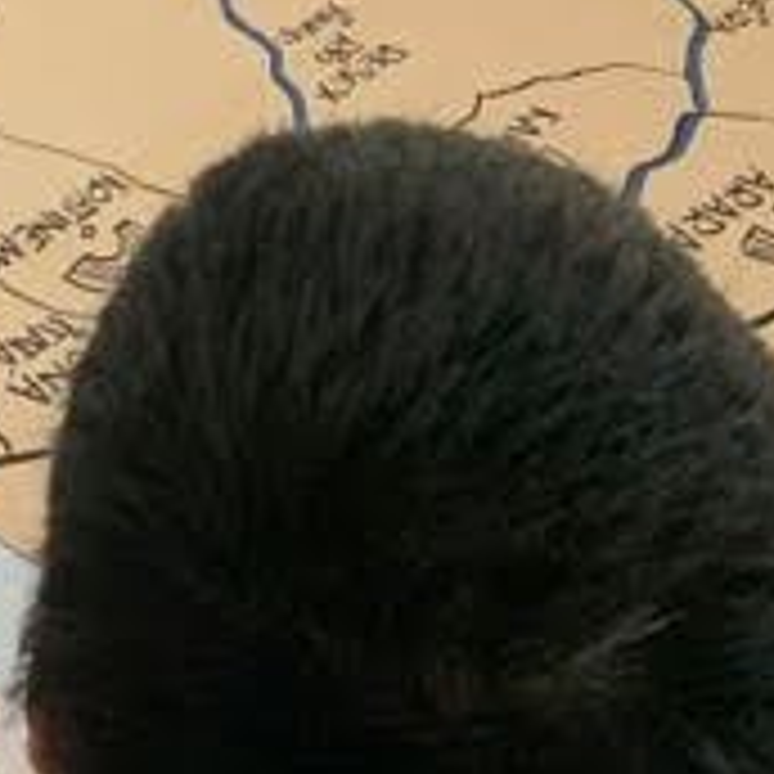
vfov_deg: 14.0
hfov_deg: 14.9
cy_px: -578
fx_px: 2833
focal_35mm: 112
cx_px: -202
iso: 250
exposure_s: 1/60
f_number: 1.8
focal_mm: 4.25
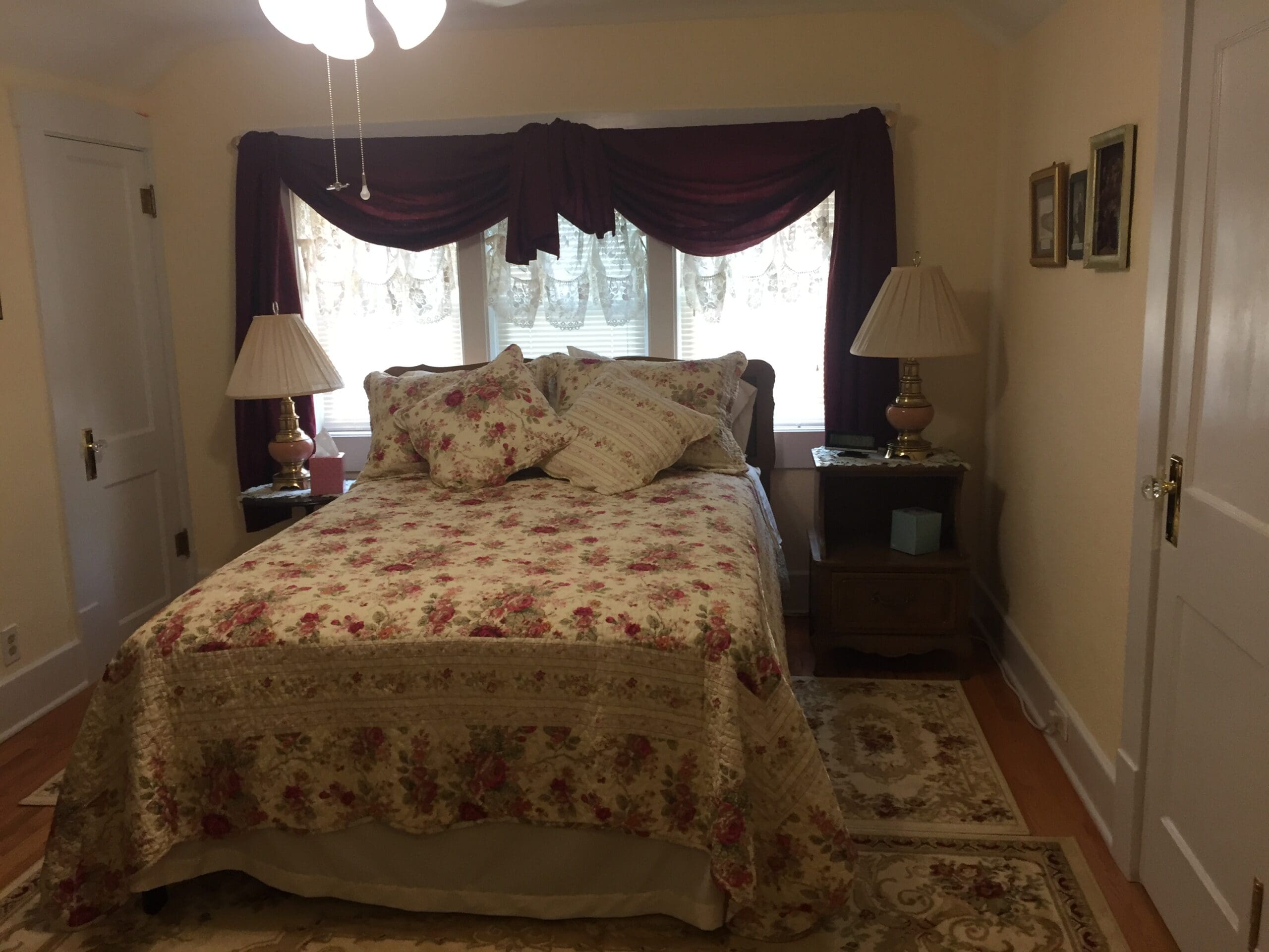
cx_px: 634
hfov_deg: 61.7
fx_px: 1063
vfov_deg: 48.2
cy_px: 476
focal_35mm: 29
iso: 40
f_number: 2.2
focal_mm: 4.15
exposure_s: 1/30
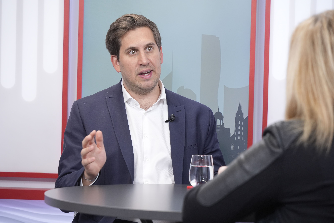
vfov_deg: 11.7
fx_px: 1085
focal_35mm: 117
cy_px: 112
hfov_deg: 17.5
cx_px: 167
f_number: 5.6
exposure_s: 1/200
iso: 1600
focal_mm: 117
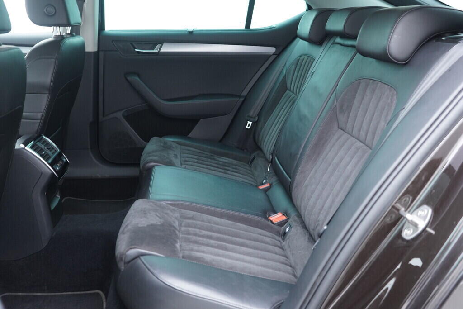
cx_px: 232
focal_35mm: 36
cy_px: 154
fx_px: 463
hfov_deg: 53.1
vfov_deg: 36.9
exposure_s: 1/40
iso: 640
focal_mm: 24
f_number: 2.8
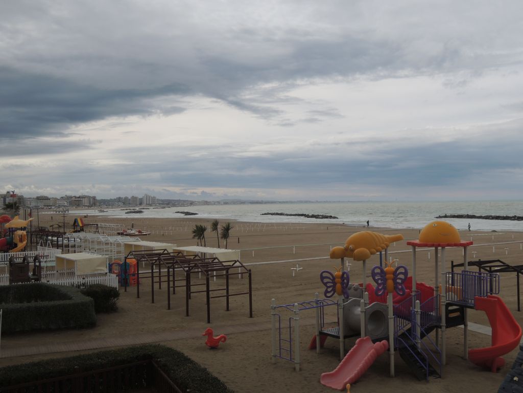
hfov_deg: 46.8
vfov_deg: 36.0
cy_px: 196
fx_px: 604
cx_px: 262
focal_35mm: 40
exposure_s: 1/1250
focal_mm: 7.2
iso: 100
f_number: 3.7
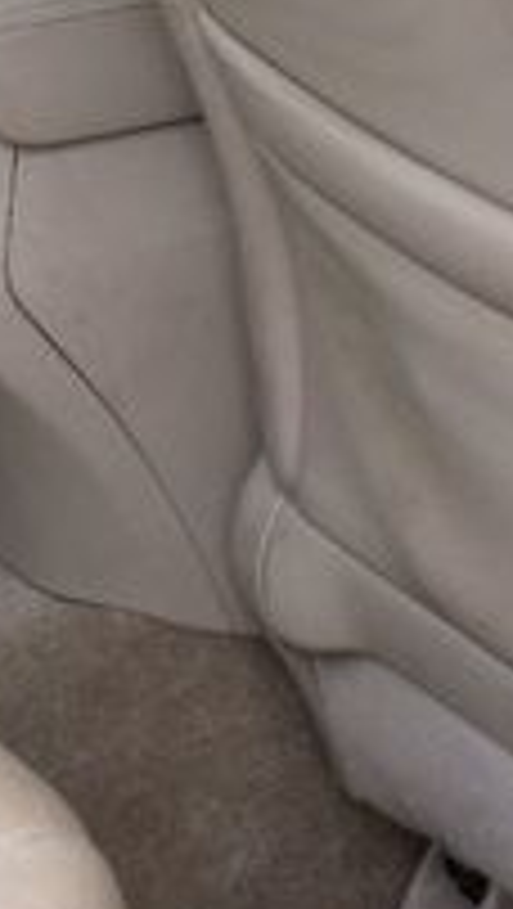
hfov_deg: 6.1
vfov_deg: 10.7
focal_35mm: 199
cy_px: -86
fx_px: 4792
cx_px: -184
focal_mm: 25
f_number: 8
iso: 400
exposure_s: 1/60
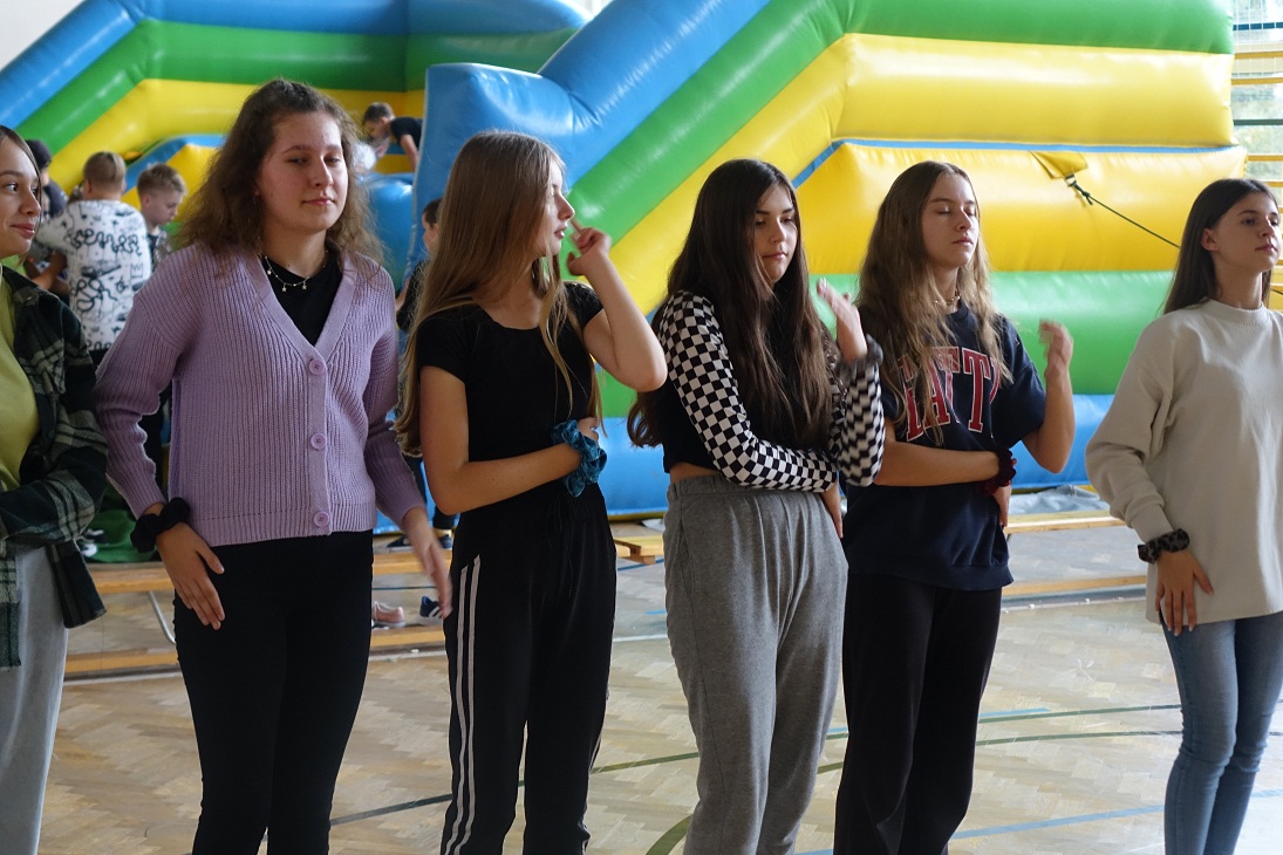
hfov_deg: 28.5
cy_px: 428
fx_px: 2530
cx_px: 642
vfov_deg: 19.2
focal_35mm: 71
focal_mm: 26.18
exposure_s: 1/80
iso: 640
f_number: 2.8
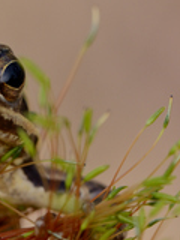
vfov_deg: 6.8
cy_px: 149
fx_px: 2018
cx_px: -120
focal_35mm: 291
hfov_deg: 5.1
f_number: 11
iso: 800
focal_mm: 105
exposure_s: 1/500
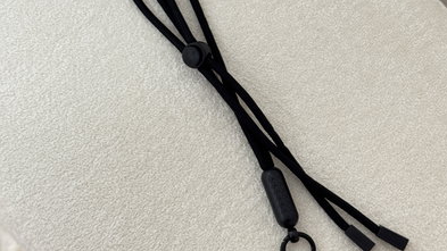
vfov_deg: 16.9
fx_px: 841
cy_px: 73
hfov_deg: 29.7
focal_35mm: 71
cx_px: 226
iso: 125
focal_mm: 6.76
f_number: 1.78
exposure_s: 1/50
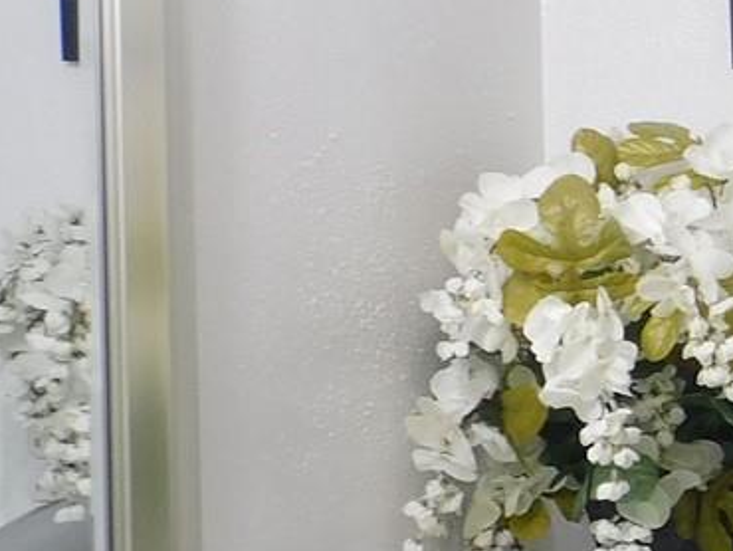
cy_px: 333
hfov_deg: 13.9
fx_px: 2564
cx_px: 1454
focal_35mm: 121
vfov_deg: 12.3
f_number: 3.5
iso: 125
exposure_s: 1/30
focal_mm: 5
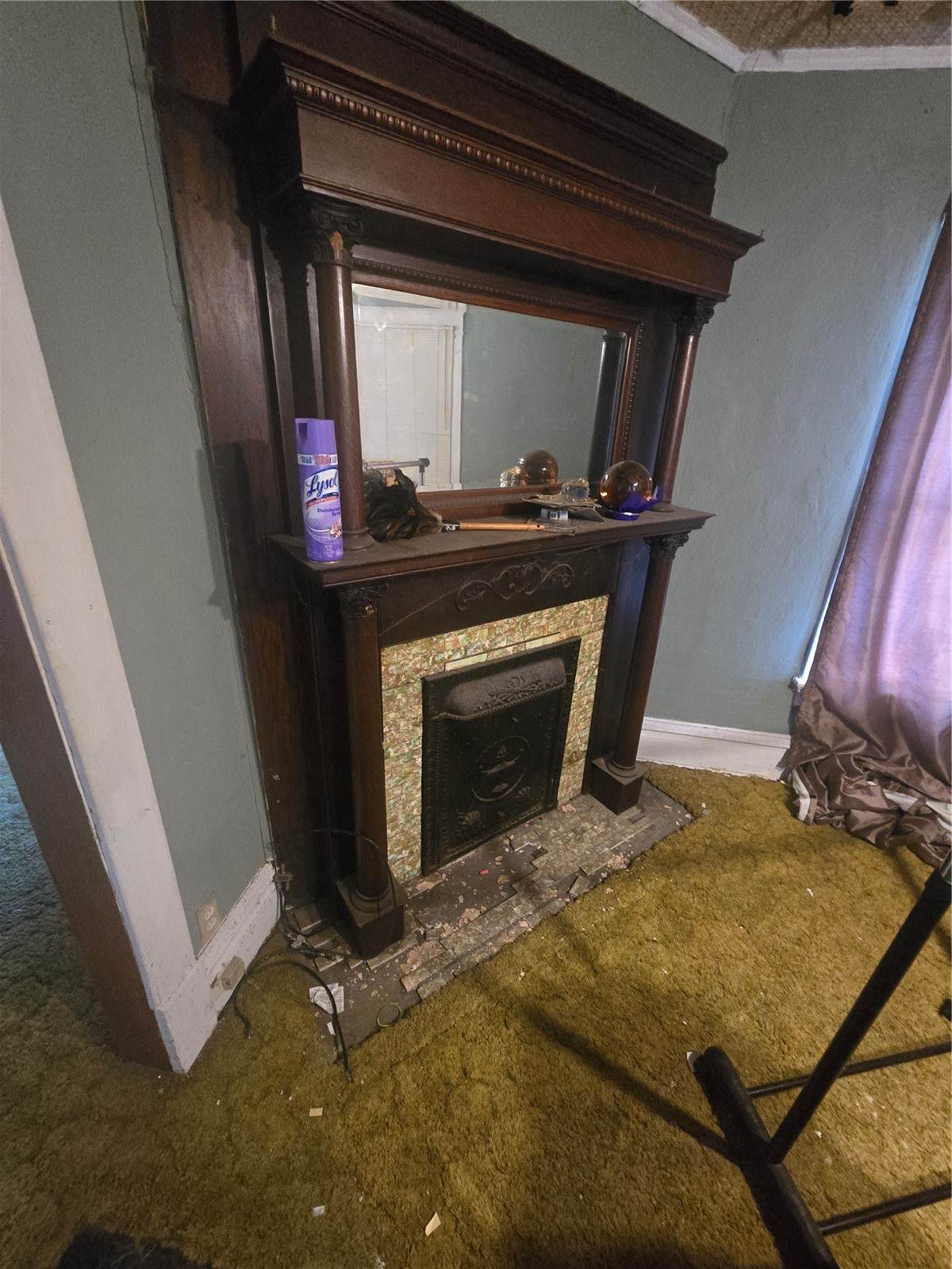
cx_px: 476
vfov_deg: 106.2
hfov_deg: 89.9
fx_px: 477
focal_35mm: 13
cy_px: 634
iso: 1600
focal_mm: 2.2
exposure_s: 1/24
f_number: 2.2
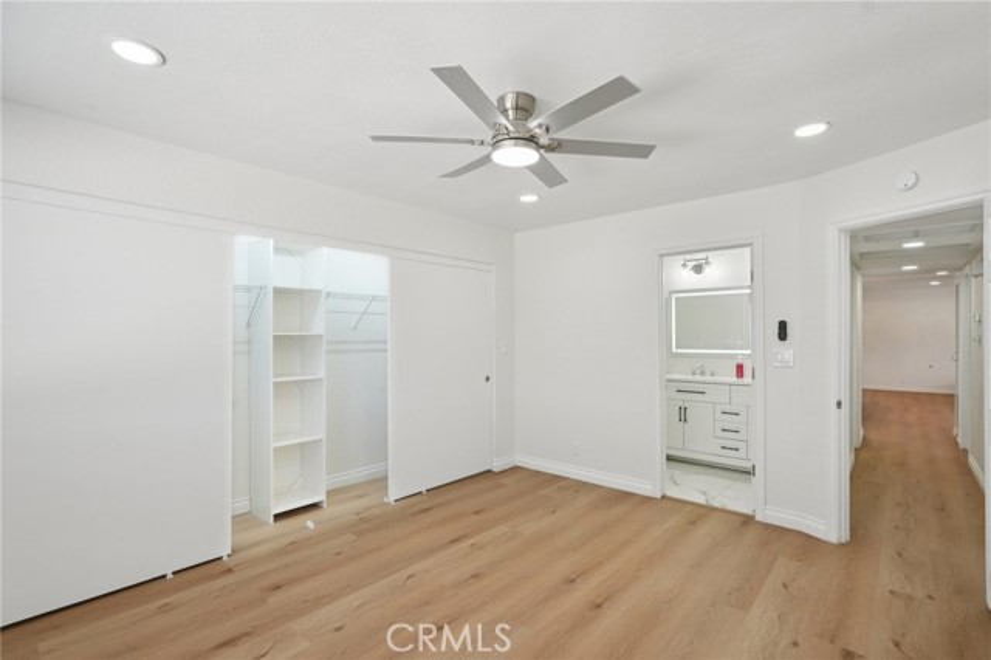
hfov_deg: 96.8
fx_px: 440
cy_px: 330
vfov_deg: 73.7
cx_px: 496
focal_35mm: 16
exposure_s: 1/60
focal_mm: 16
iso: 400
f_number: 8
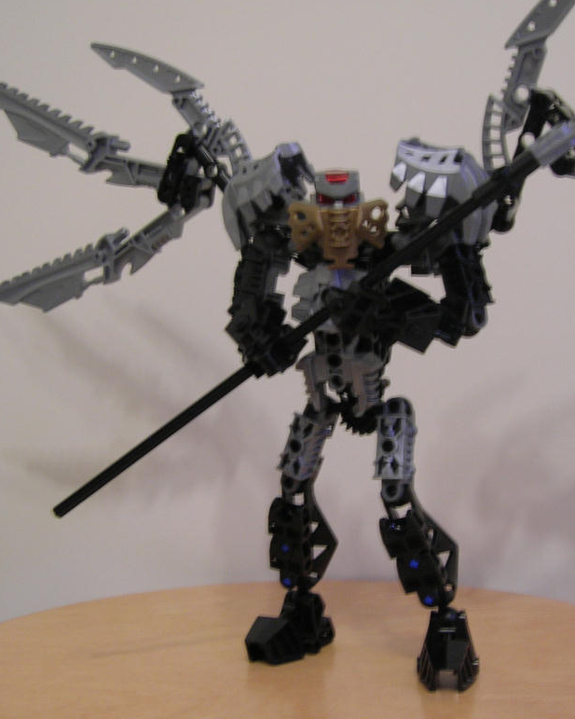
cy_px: 372
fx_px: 1170
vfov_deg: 34.1
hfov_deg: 27.6
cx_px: 326
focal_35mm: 55
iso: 69
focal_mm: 6.4
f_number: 3
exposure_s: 1/3.9
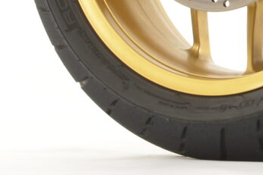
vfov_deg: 1.1
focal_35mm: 1259
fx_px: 9201
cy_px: -365
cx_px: 772
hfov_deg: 1.6
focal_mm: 170
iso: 400
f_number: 11
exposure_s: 1/160
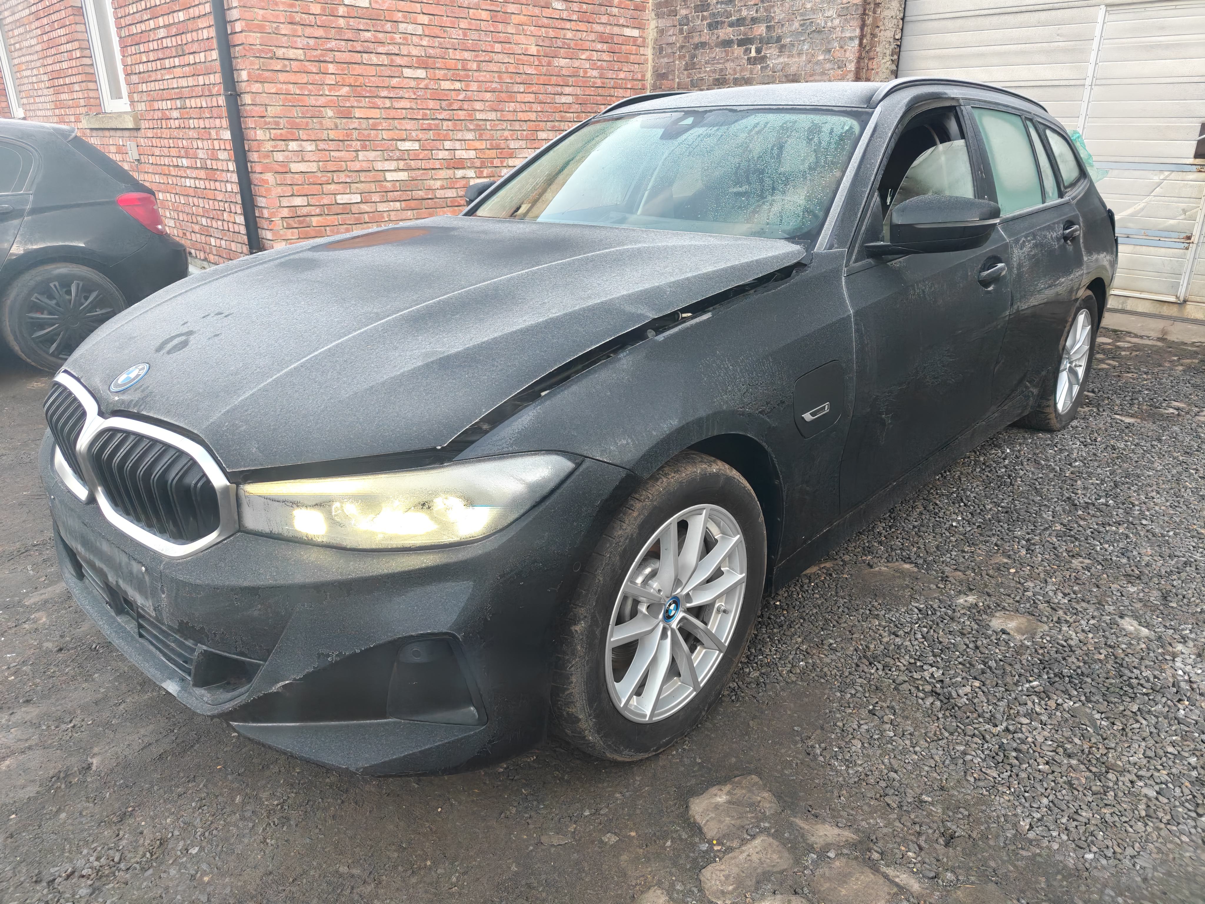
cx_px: 602
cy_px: 452
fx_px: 801
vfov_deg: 58.9
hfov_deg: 73.9
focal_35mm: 23
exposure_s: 1/2016
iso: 800
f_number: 1.6
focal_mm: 6.06
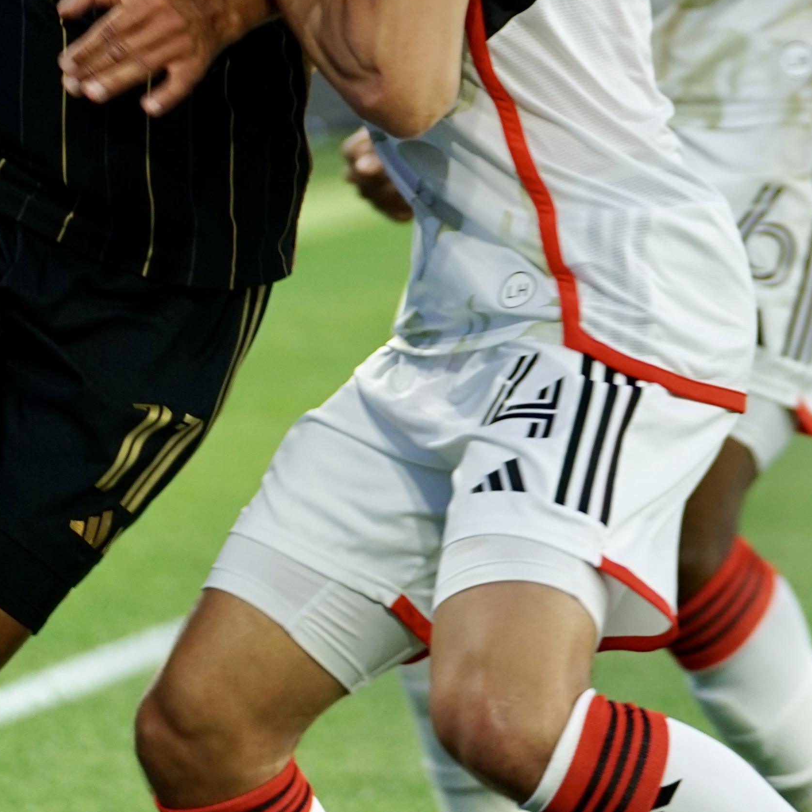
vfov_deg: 3.6
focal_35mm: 486
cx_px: 360
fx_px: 12898
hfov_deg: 3.6
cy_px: -17
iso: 500
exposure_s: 1/500
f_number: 2.8
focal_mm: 121
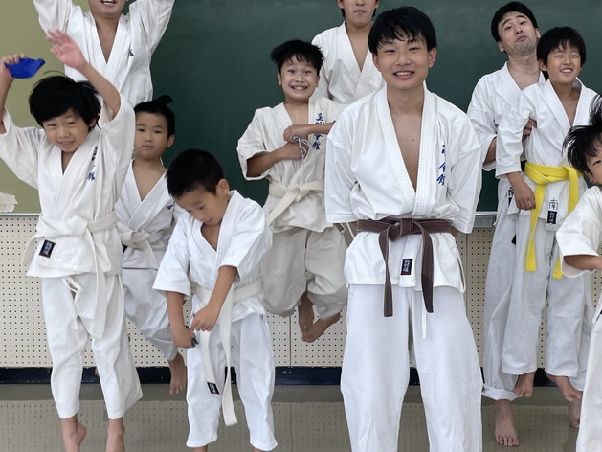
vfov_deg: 29.1
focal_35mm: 50
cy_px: 217
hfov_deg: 37.8
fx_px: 870
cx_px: 392
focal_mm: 4.2
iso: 50
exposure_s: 1/121
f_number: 1.6
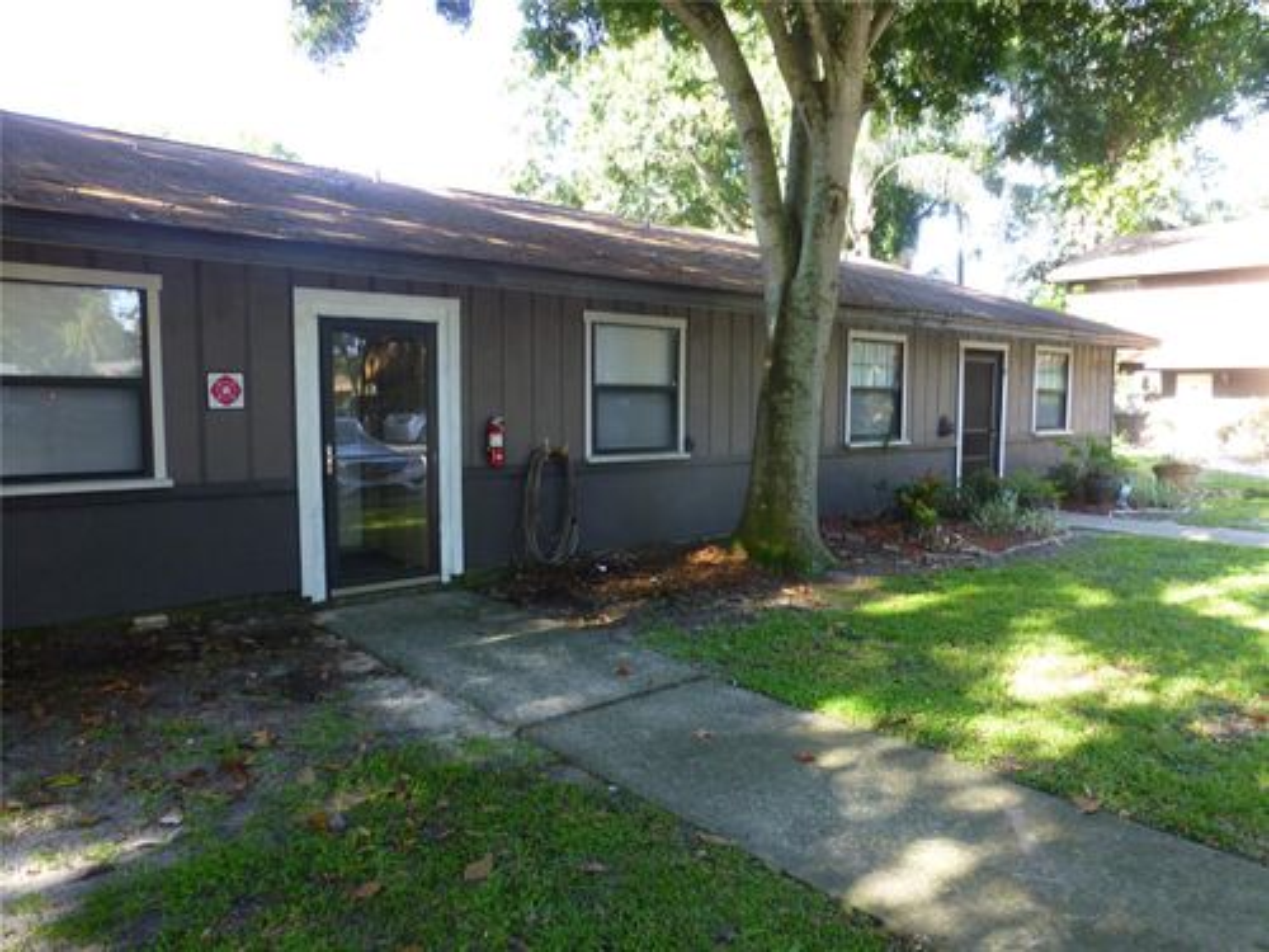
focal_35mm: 24
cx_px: 634
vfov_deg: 56.8
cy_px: 476
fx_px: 880
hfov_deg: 71.6
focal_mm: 4.3
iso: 125
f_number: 3.3
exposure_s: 1/60
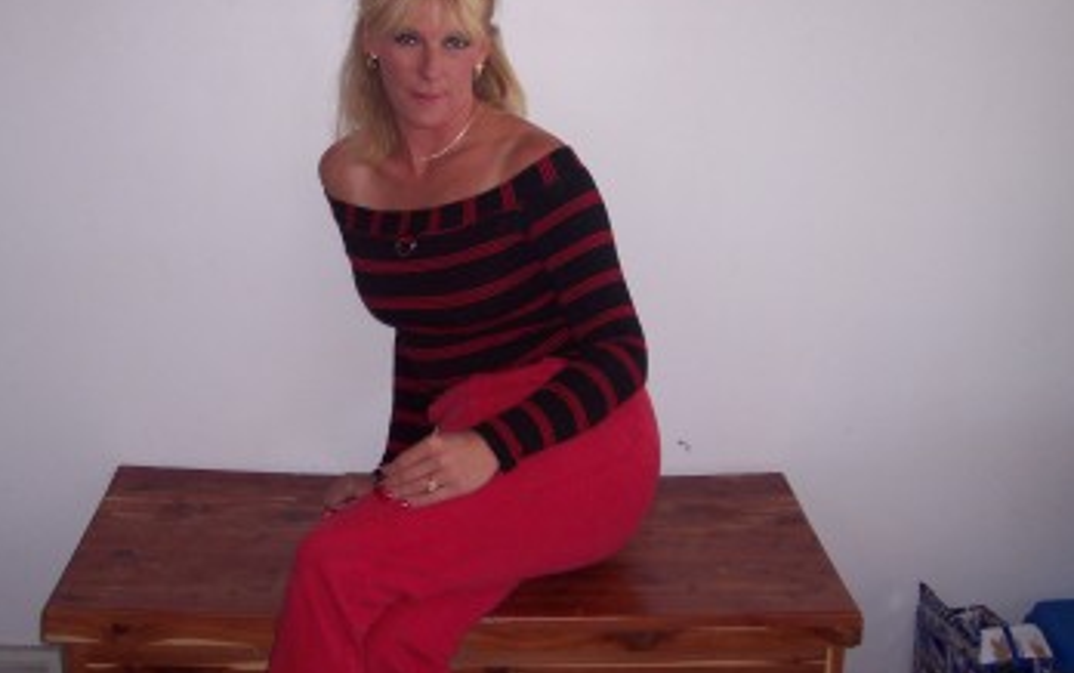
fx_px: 1523
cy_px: 278
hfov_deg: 38.7
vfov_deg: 24.9
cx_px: 423
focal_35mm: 52
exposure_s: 1/30
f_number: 2.8
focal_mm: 8
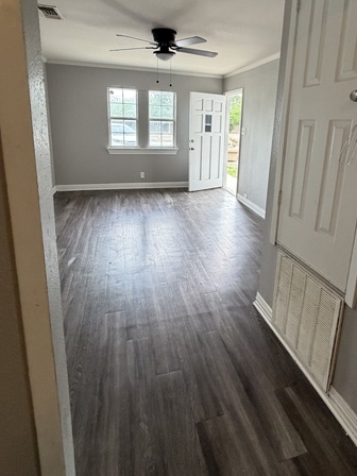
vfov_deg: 80.5
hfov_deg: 65.7
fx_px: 275
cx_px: 204
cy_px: 184
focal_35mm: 20
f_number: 2.2
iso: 250
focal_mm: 2.22
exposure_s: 1/120
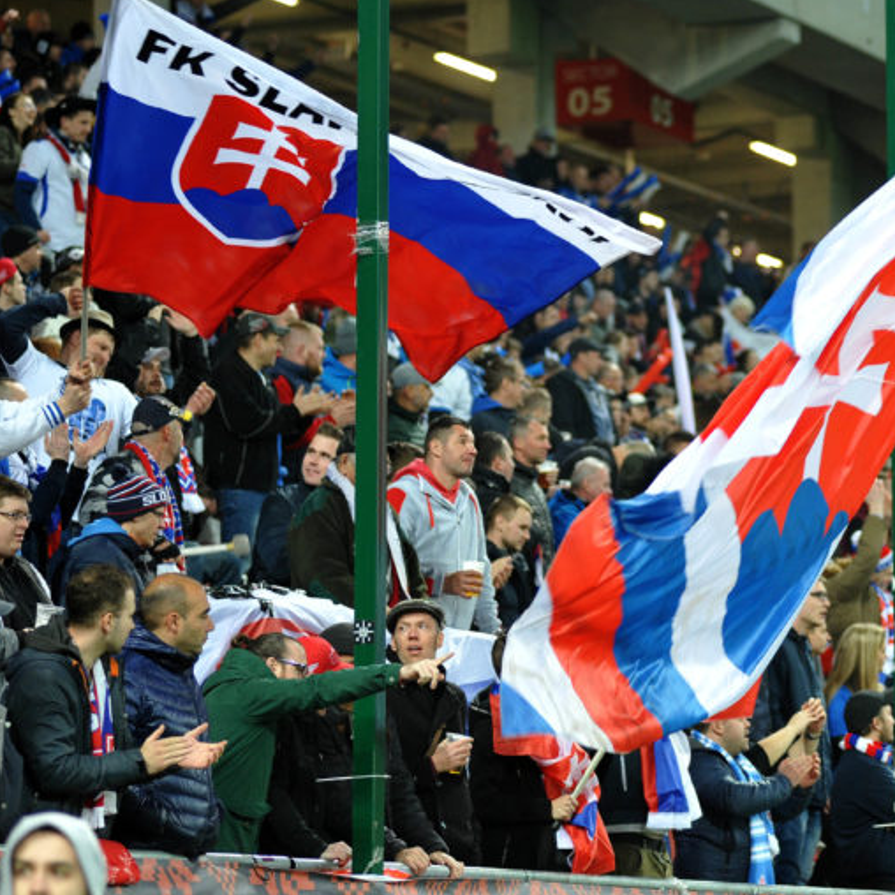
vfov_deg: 12.1
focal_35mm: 144
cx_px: 601
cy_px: 446
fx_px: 4212
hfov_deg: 12.1
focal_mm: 112
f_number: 3.2
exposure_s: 1/250
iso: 1600
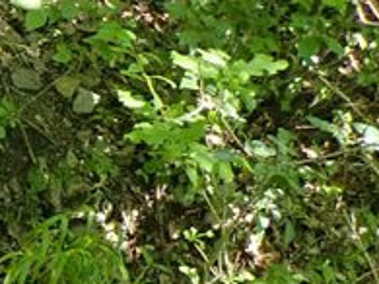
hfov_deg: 11.3
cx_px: -600
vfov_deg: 10.7
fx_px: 1499
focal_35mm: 137
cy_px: 280
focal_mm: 4.5
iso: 250
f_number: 2.8
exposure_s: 1/250
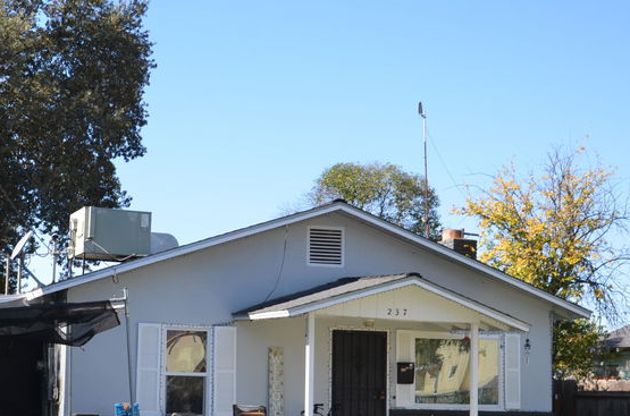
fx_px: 1257
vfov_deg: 18.7
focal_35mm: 72
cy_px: 295
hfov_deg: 27.9
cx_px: 184
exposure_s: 1/250
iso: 100
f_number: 6.3
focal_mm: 26
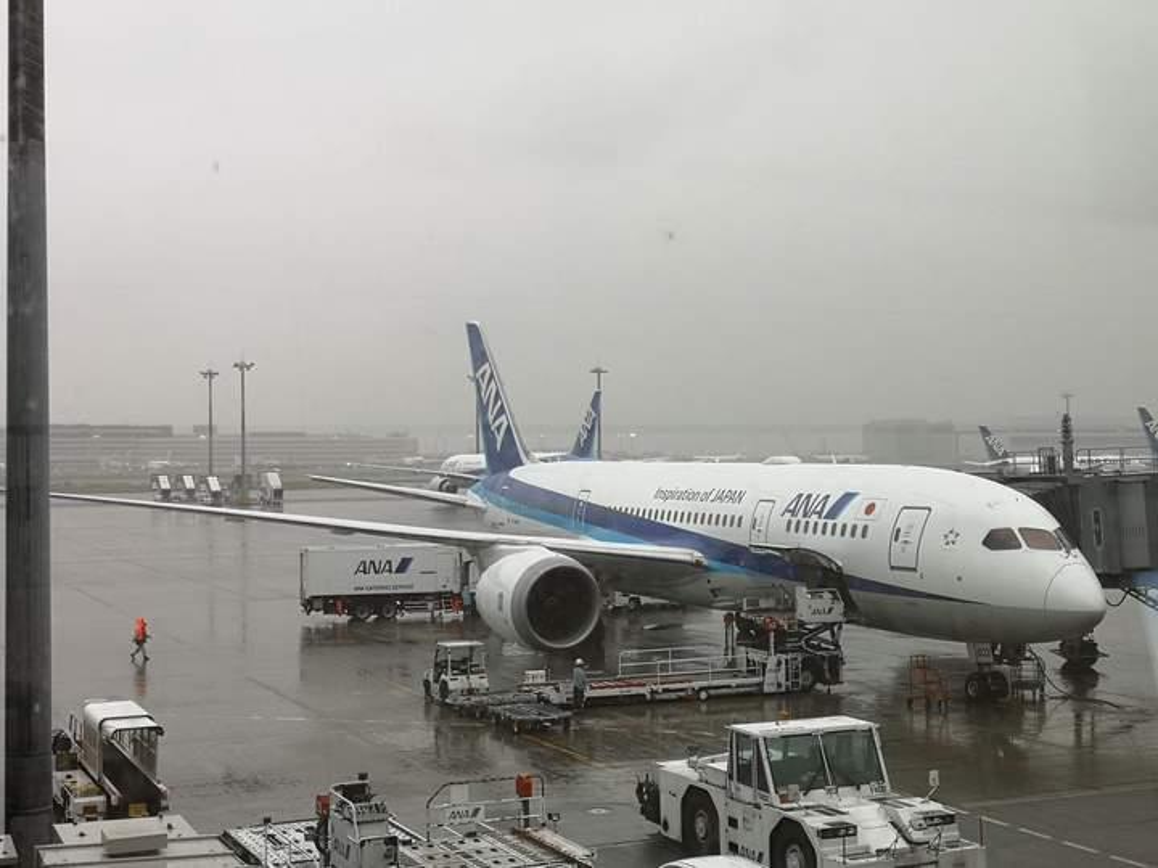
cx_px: 579
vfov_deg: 30.3
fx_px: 1606
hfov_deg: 39.7
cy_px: 434
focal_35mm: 48
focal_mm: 3.95
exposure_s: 1/112
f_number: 1.8
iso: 50
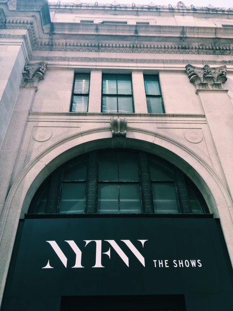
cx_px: 116
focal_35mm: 29
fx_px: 260
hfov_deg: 48.2
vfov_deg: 61.7
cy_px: 156
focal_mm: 4.15
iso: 25
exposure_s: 1/319
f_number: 2.2
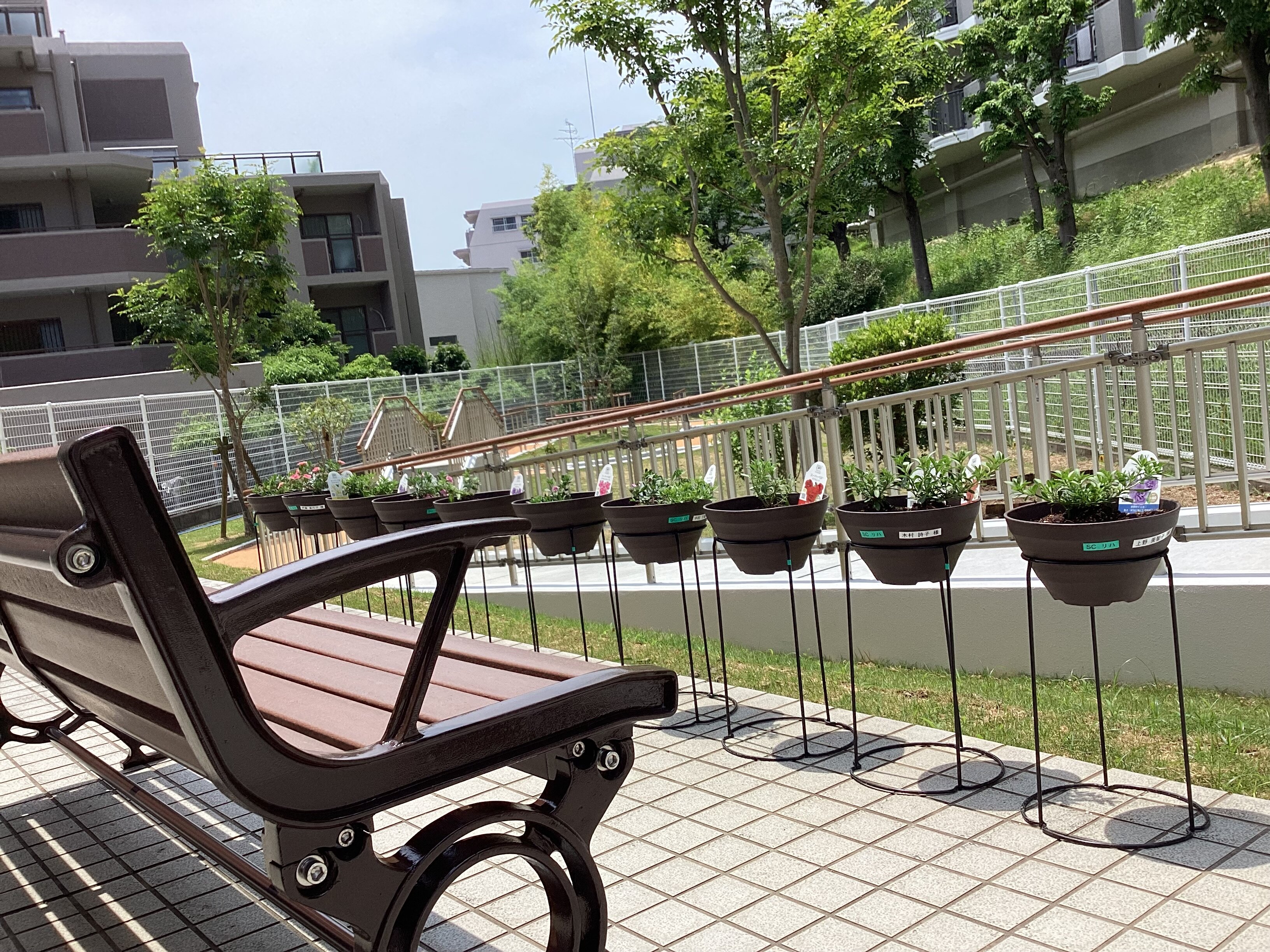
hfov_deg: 58.4
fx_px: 1137
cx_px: 635
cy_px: 476
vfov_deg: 45.4
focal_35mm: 31
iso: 25
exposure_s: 1/1045
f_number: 2.4
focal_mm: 3.3
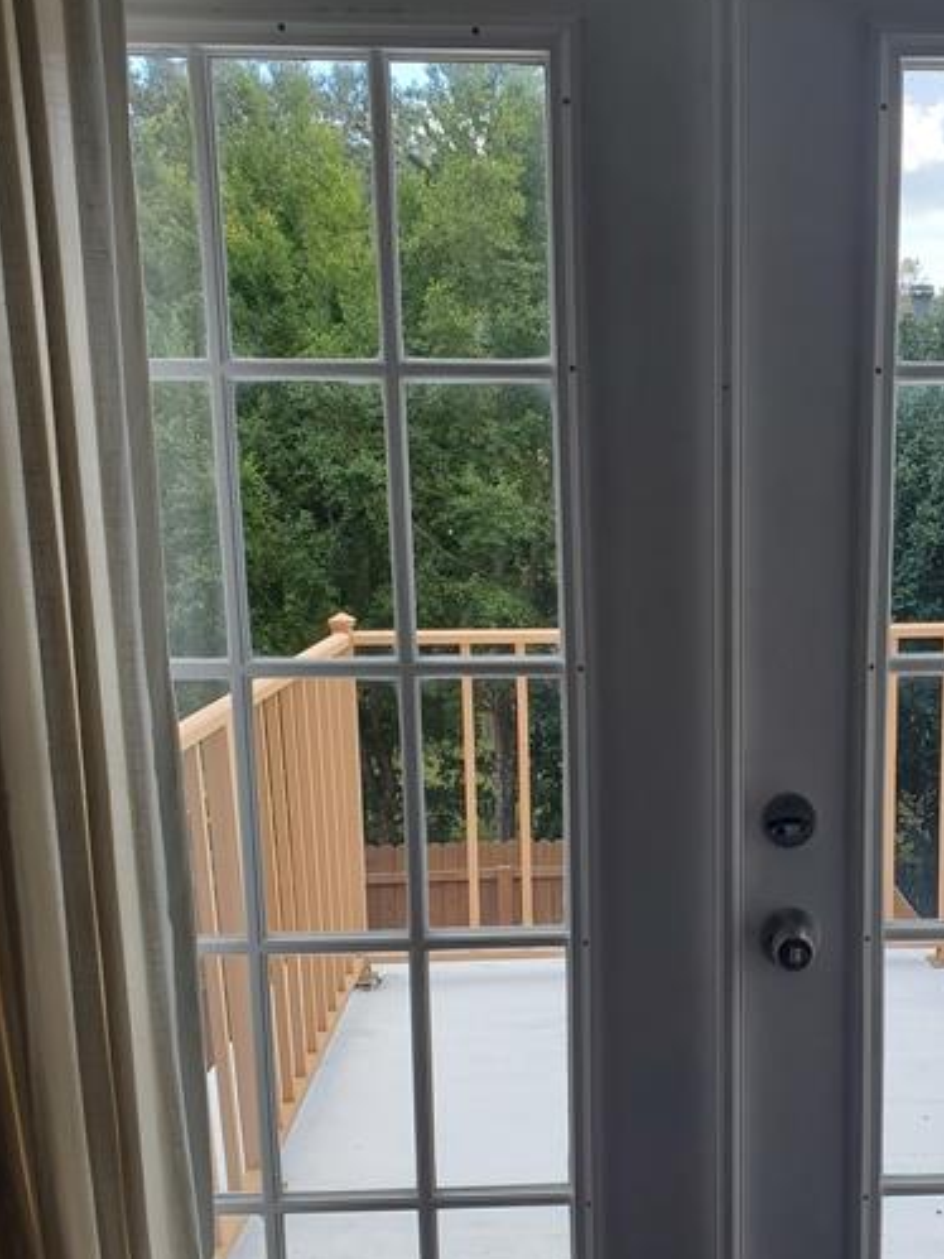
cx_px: 671
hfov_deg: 35.4
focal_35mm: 40
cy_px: 749
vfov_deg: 46.6
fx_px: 1455
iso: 50
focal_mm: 4.3
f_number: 2.4
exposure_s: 1/283
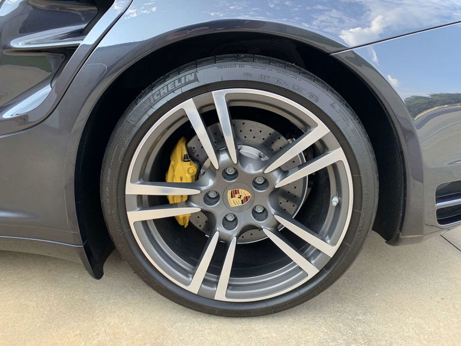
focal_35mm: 26
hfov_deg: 67.3
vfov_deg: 53.1
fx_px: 346
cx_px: 230
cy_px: 173
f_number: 1.8
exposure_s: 1/122
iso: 25
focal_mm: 4.25
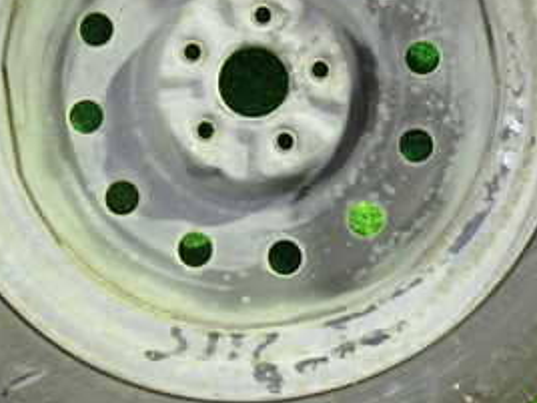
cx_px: 291
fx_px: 869
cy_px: 90
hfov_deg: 34.3
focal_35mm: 56
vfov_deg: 25.7
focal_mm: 4.5
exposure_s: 1/20
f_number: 2
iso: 800
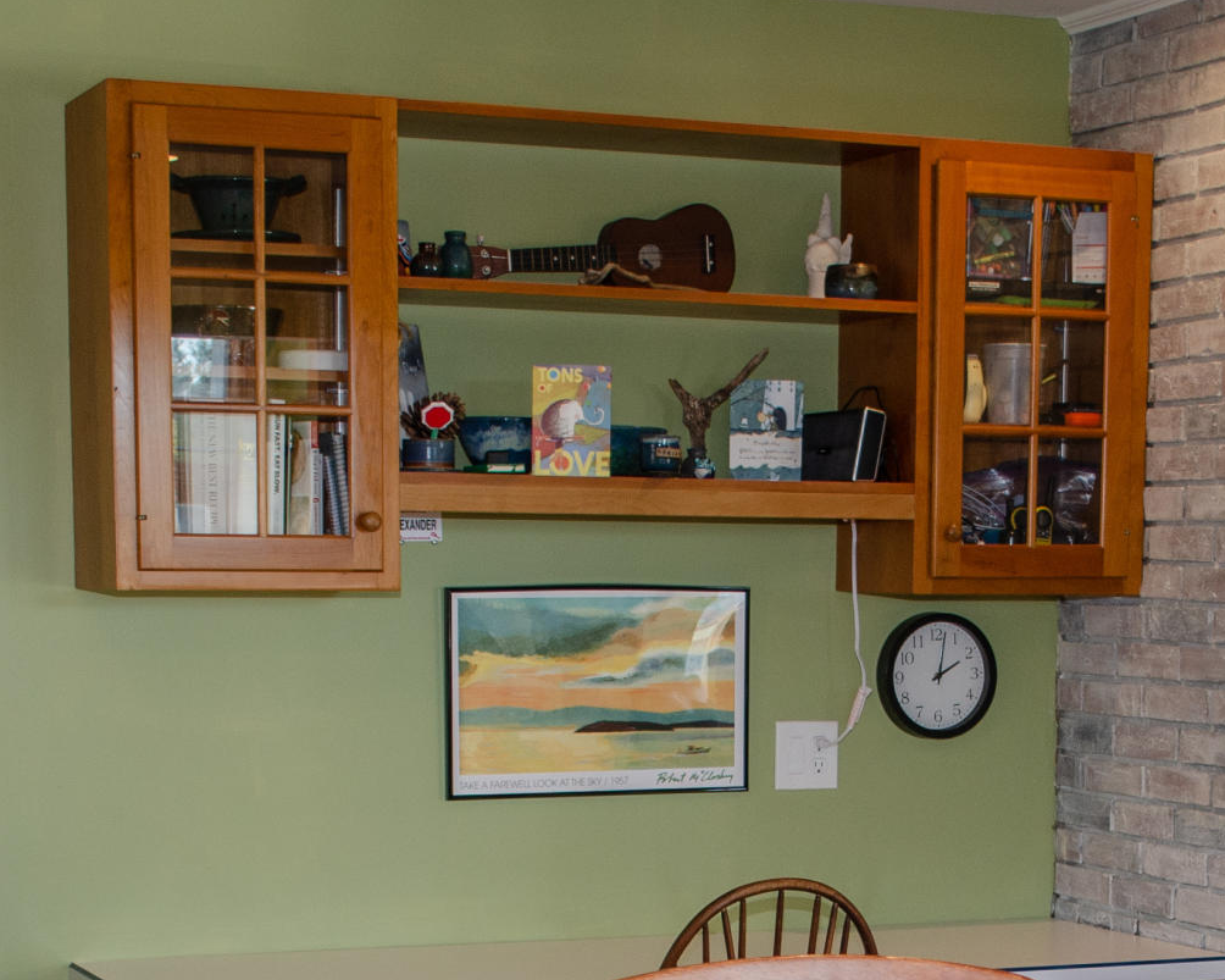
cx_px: 765
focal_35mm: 84
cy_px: 1090
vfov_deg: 17.6
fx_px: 3045
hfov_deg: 22.7
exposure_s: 1/60
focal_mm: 20
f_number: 4
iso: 250
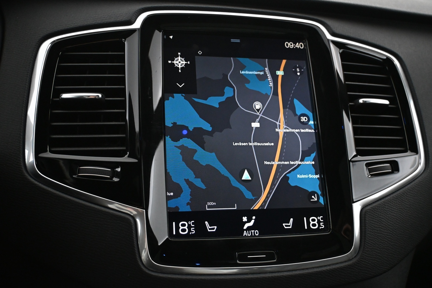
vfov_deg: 36.2
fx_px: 441
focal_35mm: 37
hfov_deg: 52.2
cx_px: 216
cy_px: 144
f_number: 4.2
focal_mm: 24.5
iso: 3600
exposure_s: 1/40
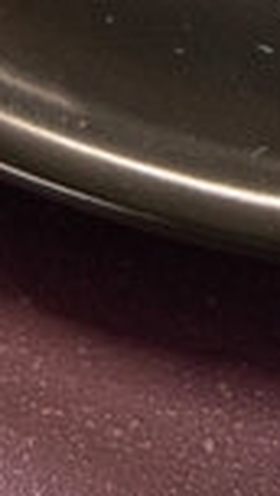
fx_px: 6518
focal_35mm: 496
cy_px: -1178
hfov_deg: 2.5
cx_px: 456
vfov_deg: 4.2
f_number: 8
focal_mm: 60
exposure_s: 1/30
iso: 800
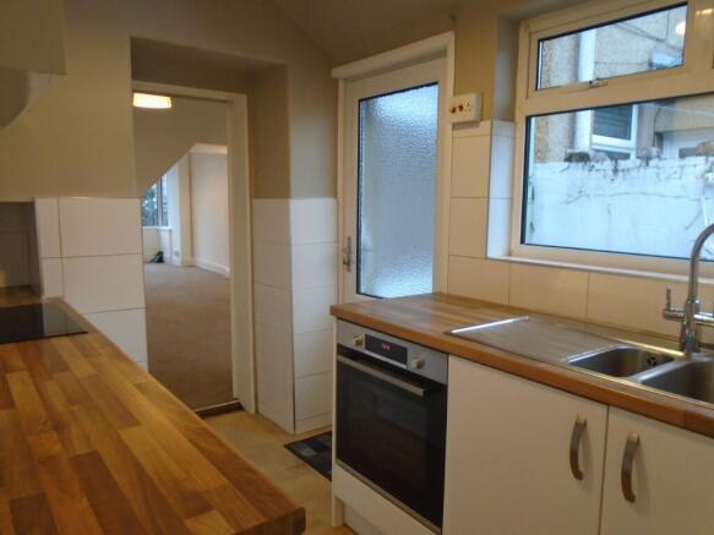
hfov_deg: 67.3
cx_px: 357
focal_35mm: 26
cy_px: 268
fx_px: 536
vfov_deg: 53.0
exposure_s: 1/30
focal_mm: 4.6
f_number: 3.2
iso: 250
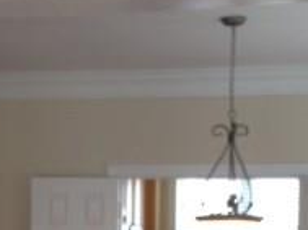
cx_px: 104
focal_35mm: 112
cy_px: 343
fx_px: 995
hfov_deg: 17.6
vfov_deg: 12.5
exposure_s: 1/30
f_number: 2.4
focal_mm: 4.12
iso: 50
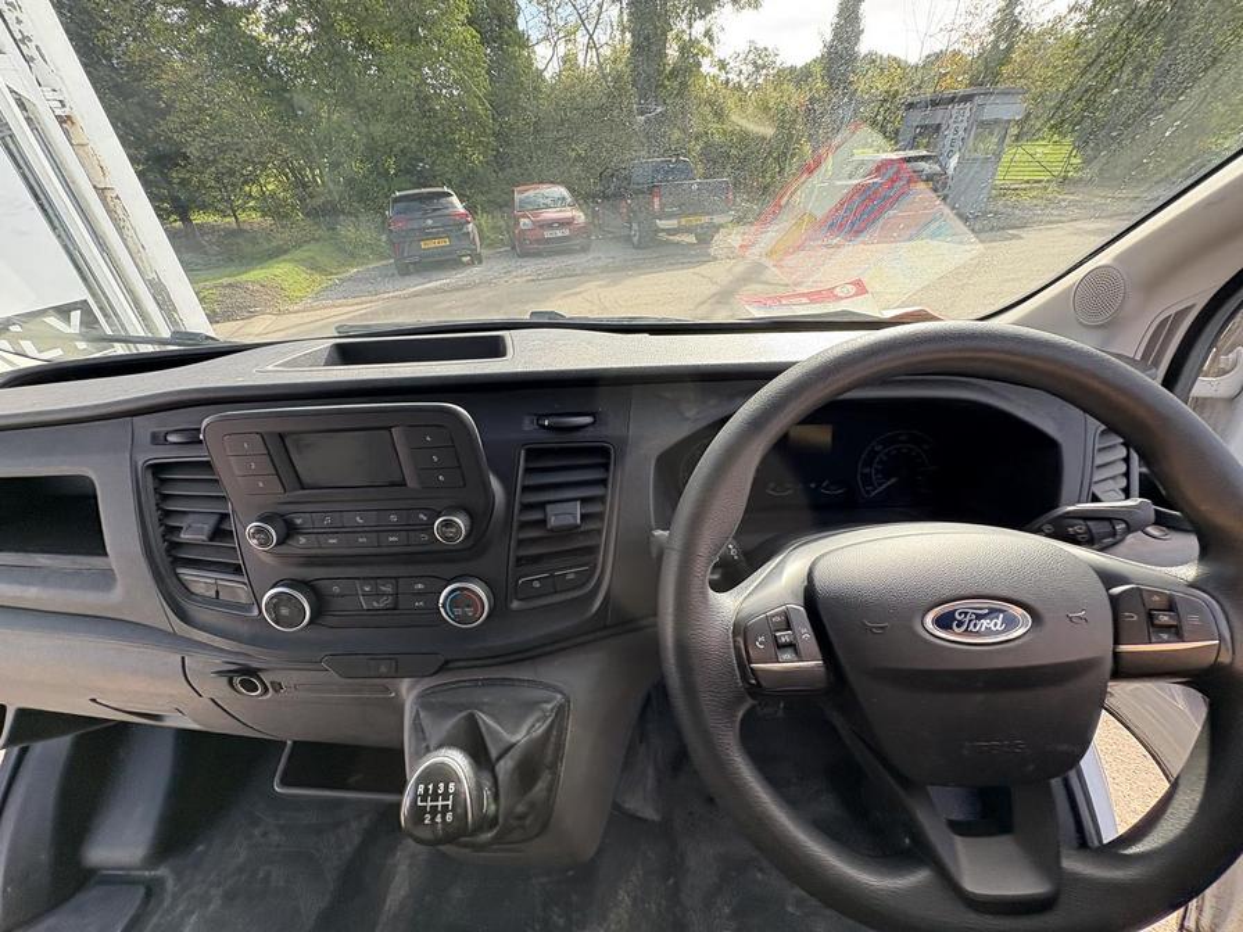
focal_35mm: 14
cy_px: 466
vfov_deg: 85.7
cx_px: 622
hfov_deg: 102.1
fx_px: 503
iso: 64
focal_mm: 2.22
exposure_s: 1/134
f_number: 2.2
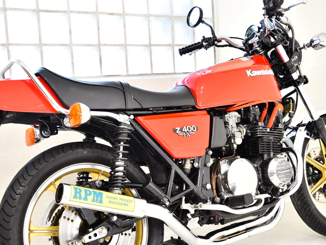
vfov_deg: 27.9
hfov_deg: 36.8
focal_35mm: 52
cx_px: 147
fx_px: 490
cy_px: 154
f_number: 4
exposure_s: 1/15
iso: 160
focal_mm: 24
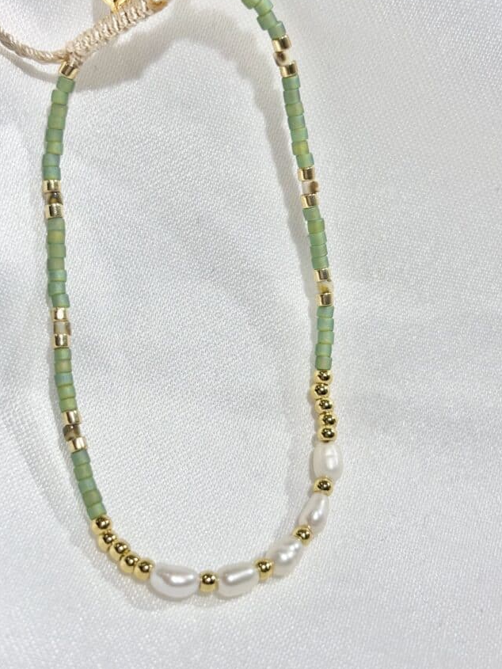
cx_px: 226
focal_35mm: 63
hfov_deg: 23.3
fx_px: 1218
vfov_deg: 30.7
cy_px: 319
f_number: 1.6
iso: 32
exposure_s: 1/273
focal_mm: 5.96
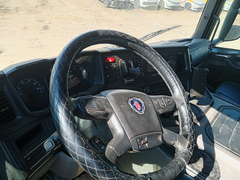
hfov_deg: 65.3
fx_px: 187
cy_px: 90
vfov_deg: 51.4
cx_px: 120
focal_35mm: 27
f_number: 1.9
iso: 104
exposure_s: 1/168
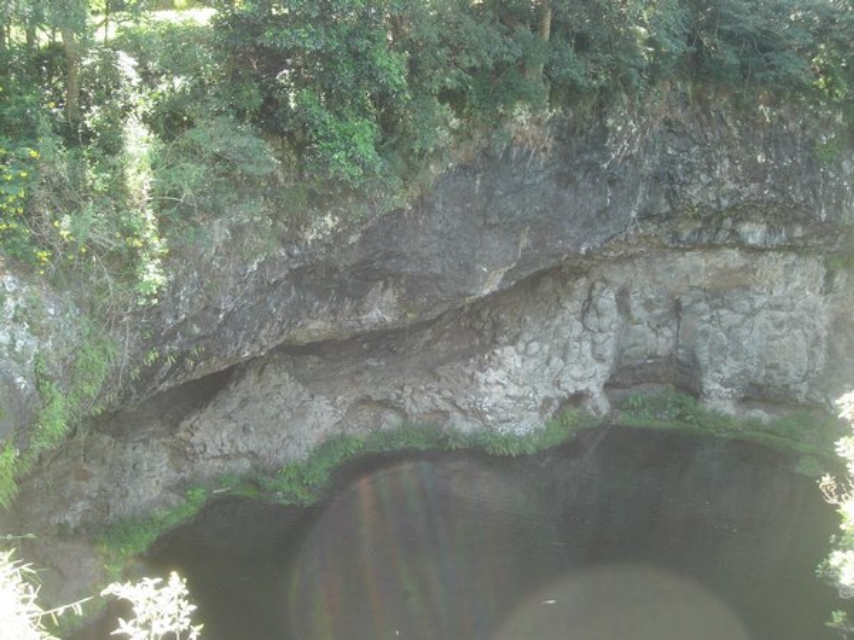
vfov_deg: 37.7
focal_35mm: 38
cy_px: 320
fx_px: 937
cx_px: 427
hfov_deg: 49.0
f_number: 2.8
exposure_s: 1/40.3
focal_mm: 7.8
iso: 79
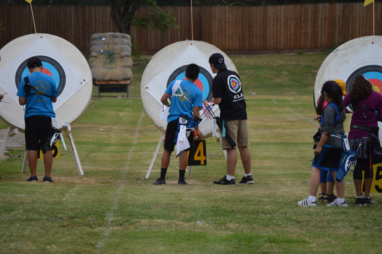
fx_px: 3180
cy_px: 127
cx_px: 191
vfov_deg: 4.6
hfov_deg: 6.9
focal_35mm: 300
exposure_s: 1/1250
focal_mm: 200
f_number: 5.6
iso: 400
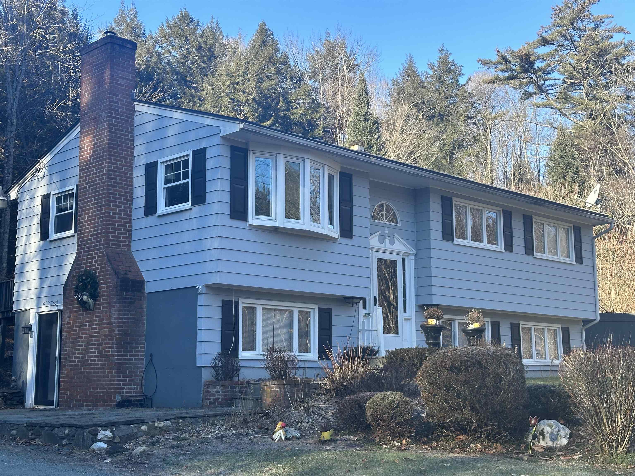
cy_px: 238
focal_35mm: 48
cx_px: 318
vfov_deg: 30.3
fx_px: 881
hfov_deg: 39.7
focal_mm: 6.86
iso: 64
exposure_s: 1/694
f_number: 1.78
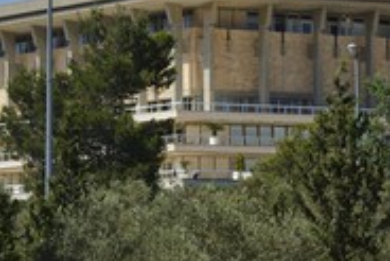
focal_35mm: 278
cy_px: 129
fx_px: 3014
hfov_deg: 7.4
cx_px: 324
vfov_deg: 5.0
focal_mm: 122
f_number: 9
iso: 200
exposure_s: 1/320
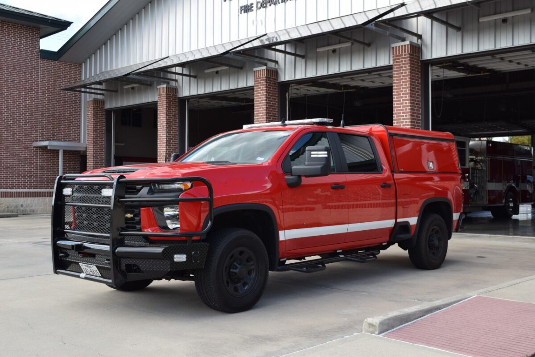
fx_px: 624
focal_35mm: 42
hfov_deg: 46.4
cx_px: 268
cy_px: 178
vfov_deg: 31.9
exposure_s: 1/250
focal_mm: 28
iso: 320
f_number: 8
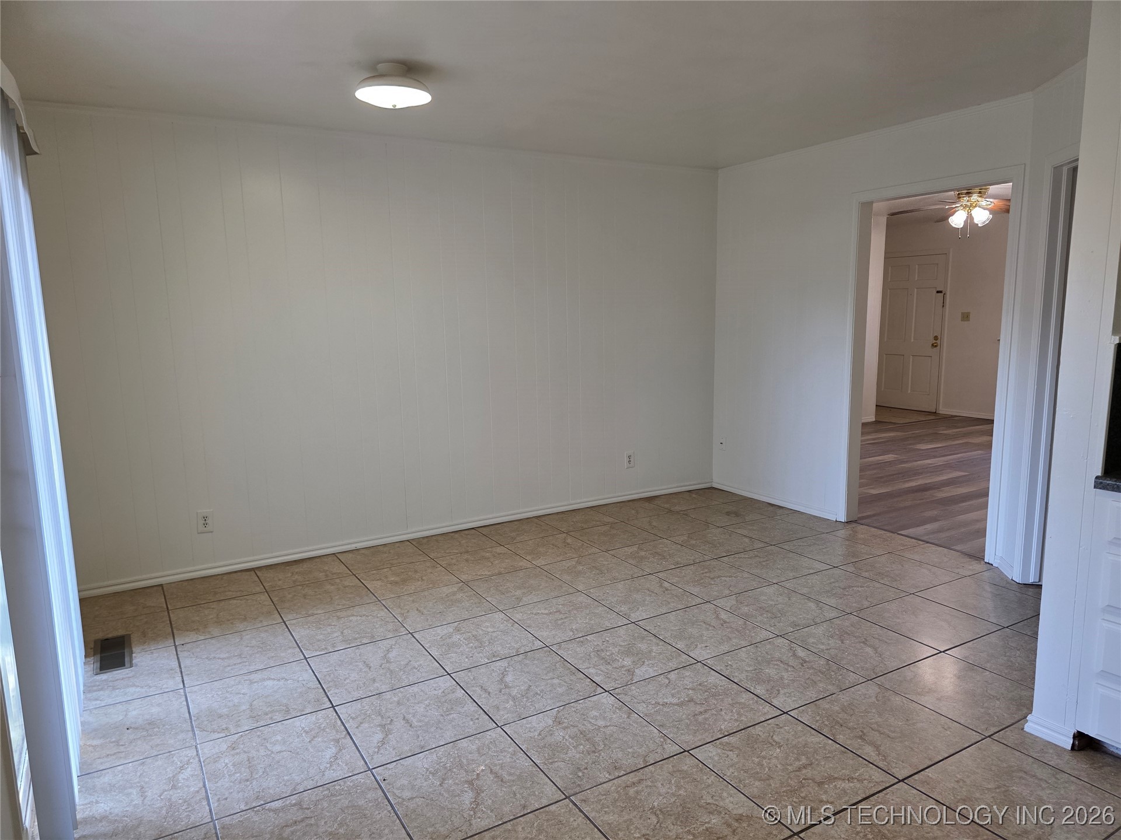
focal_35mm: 23
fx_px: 745
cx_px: 560
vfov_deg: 58.9
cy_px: 420
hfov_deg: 73.9
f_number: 1.7
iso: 200
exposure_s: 1/120
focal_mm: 6.3
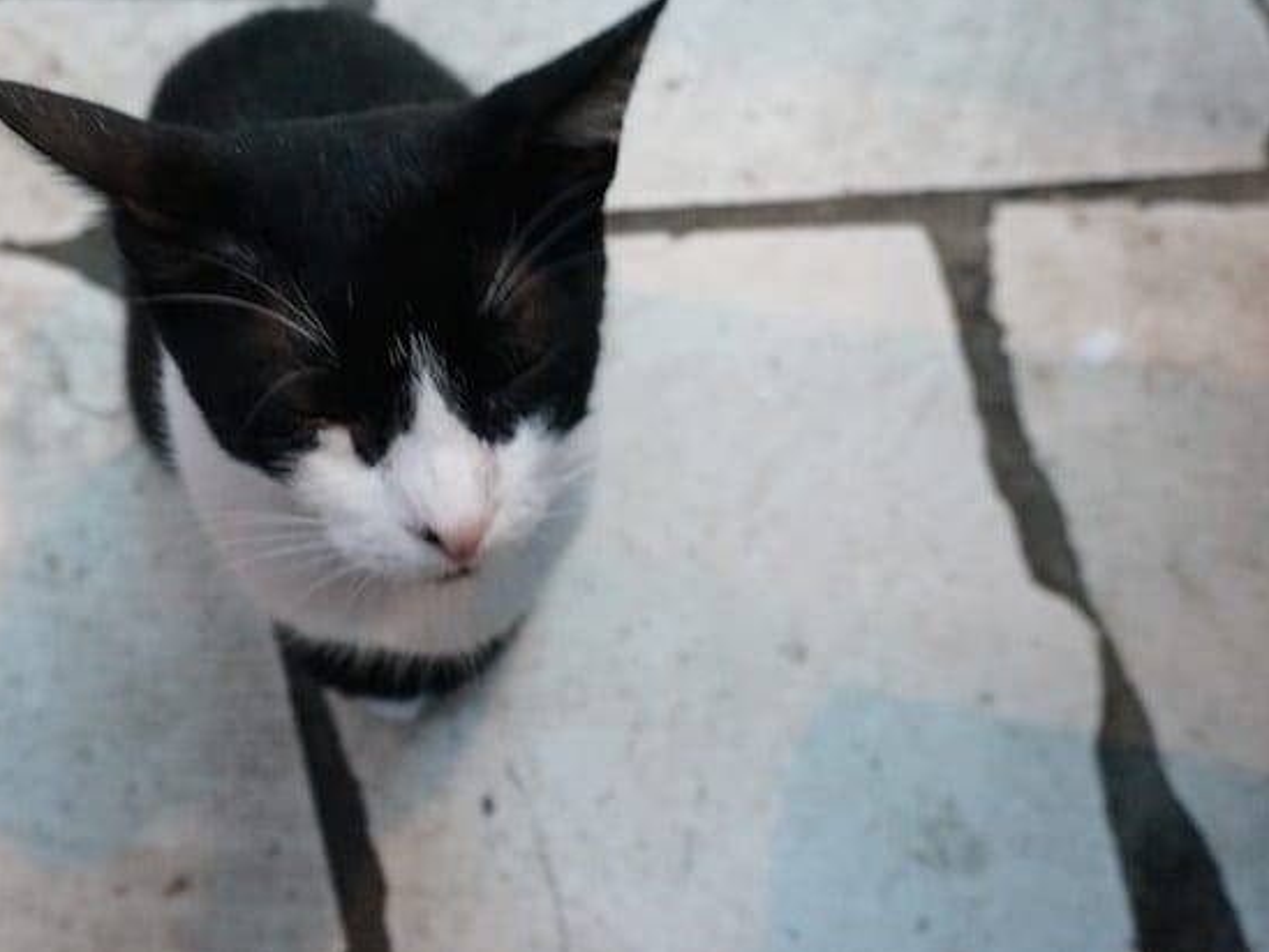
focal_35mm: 42
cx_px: 421
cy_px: 379
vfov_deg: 34.2
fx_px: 1540
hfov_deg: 44.1
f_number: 4
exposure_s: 1/6
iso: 3200
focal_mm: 20
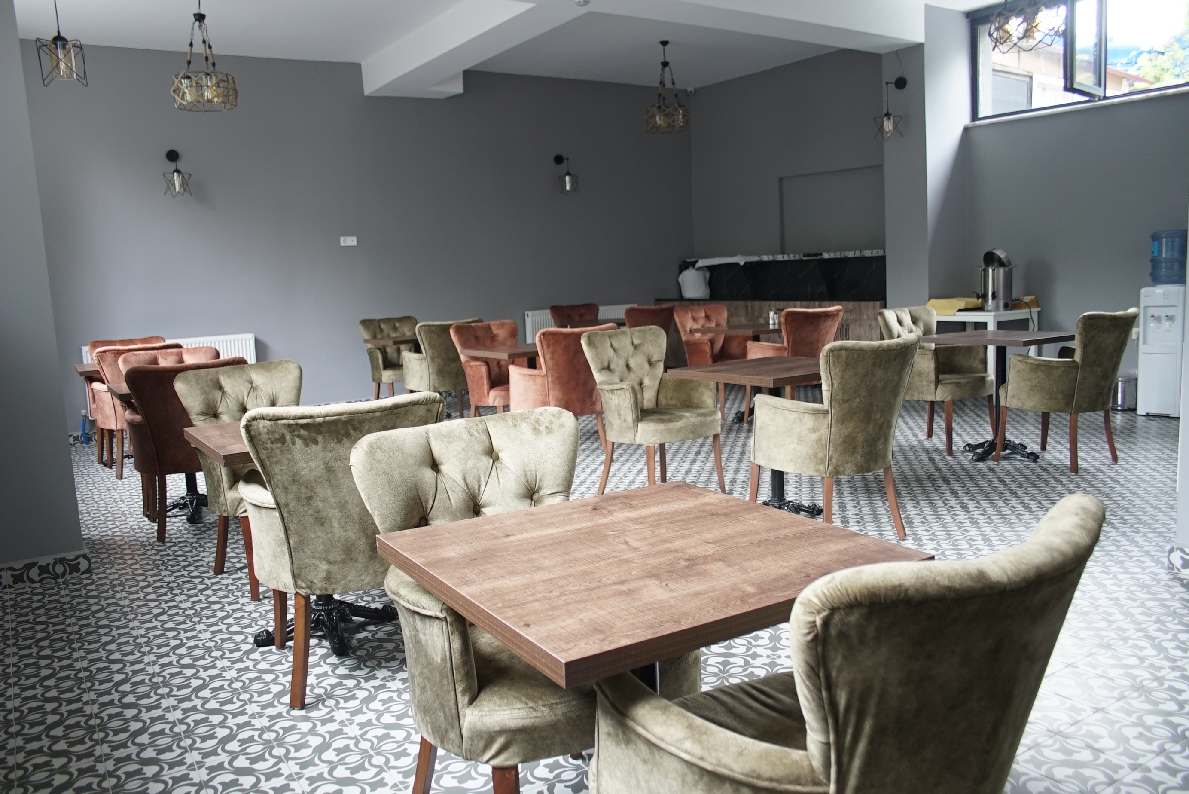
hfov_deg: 67.4
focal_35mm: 27
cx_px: 594
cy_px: 397
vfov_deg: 48.0
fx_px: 892
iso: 640
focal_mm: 18
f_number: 3.5
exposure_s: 1/80
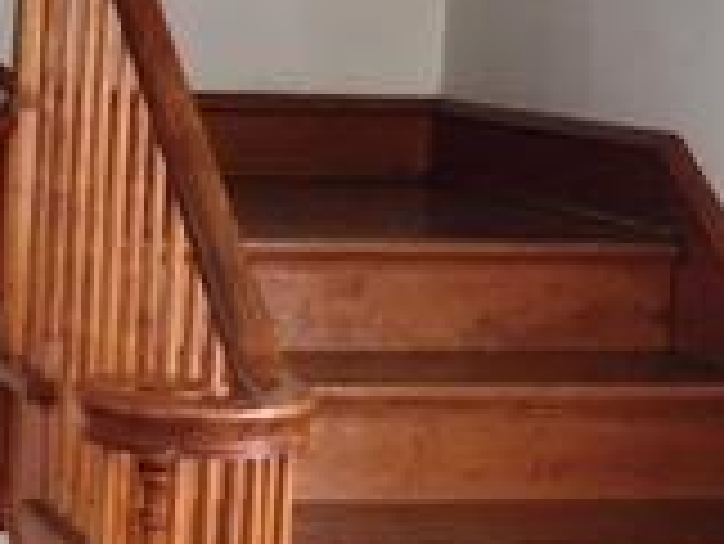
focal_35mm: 115
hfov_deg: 16.5
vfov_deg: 12.9
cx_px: -121
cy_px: 319
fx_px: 2407
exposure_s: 1/30
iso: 32
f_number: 2.2
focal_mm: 4.15
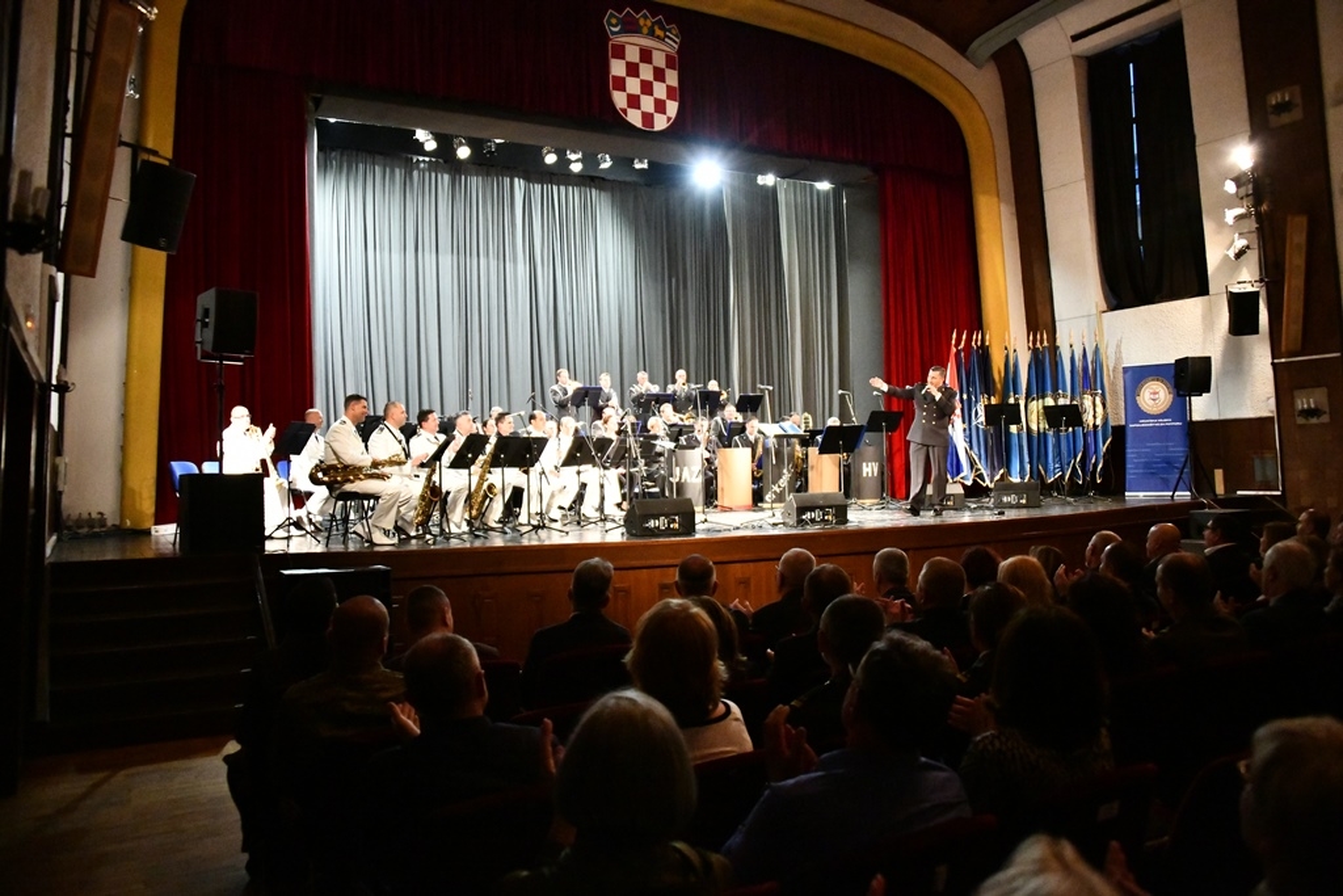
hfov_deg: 65.5
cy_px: 448
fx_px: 1045
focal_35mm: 28
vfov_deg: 46.4
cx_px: 672
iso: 22800
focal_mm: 28
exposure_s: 1/320
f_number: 3.5
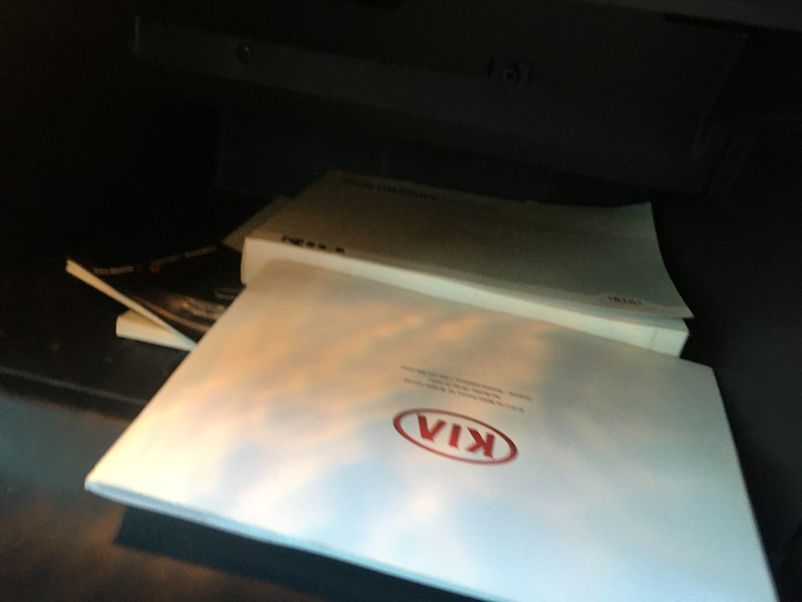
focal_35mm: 29
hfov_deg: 61.7
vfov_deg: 48.2
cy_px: 301
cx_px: 401
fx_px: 672
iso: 125
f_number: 2.2
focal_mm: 4.15
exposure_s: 1/30
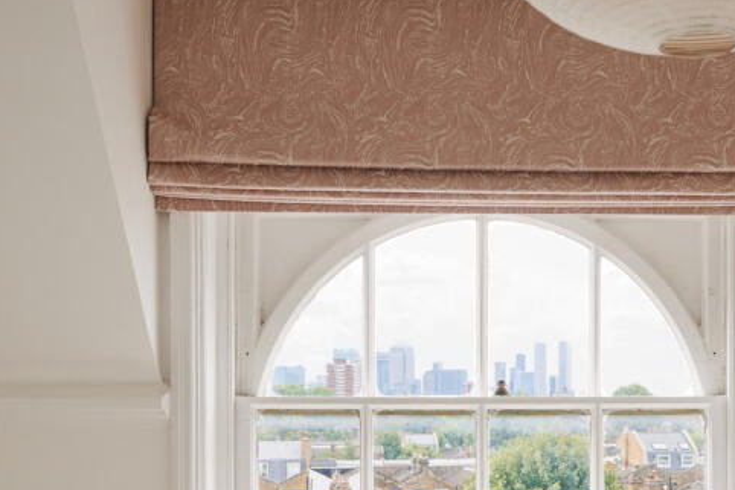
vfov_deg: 25.8
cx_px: 482
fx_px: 1041
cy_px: 417
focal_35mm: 51
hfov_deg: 38.5
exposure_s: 1/250
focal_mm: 24
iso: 100
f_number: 5.6
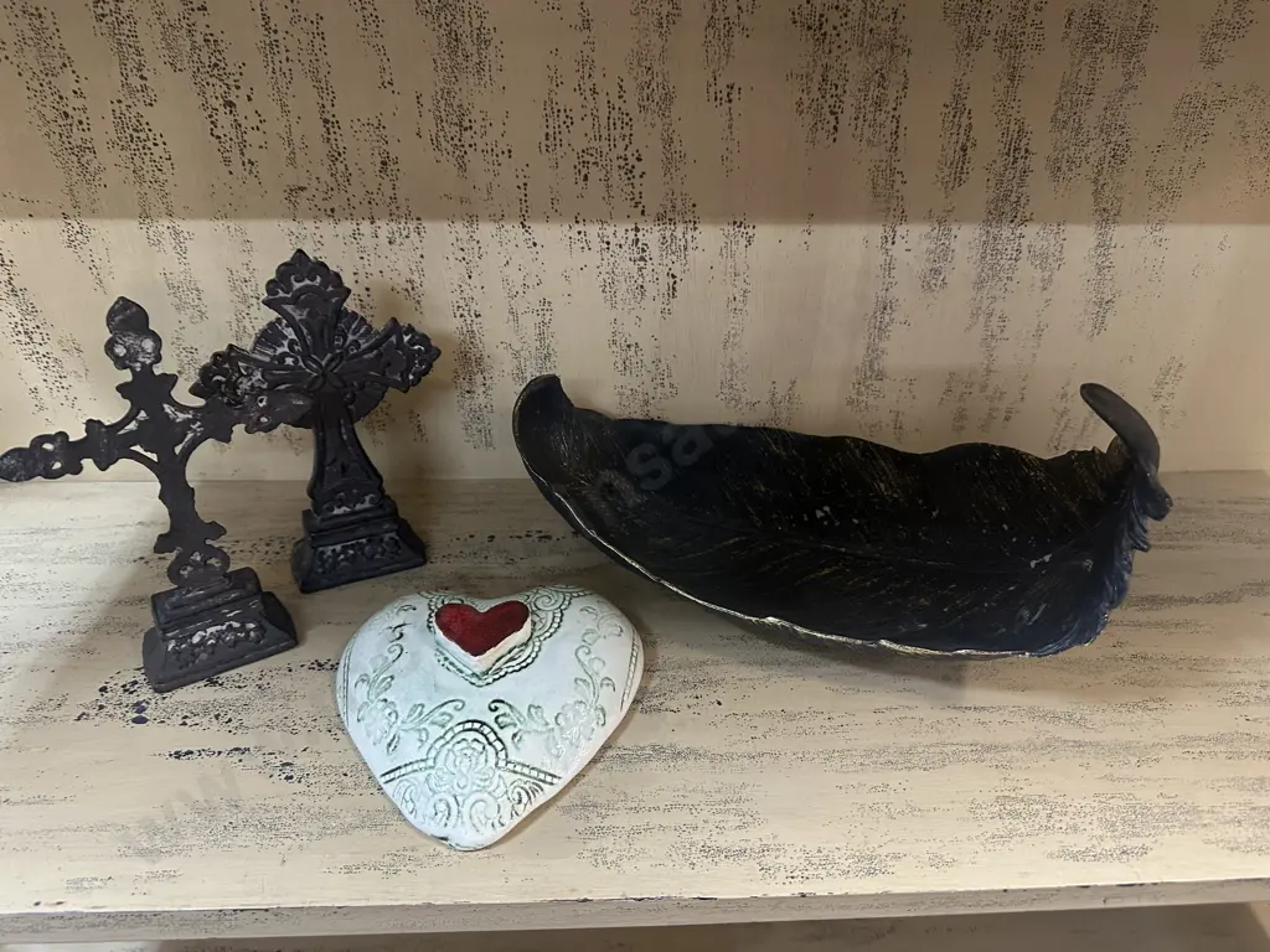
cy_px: 476
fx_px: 881
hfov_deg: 71.6
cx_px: 635
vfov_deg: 56.8
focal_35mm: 24
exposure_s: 1/50
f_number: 1.78
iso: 320
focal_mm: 6.86
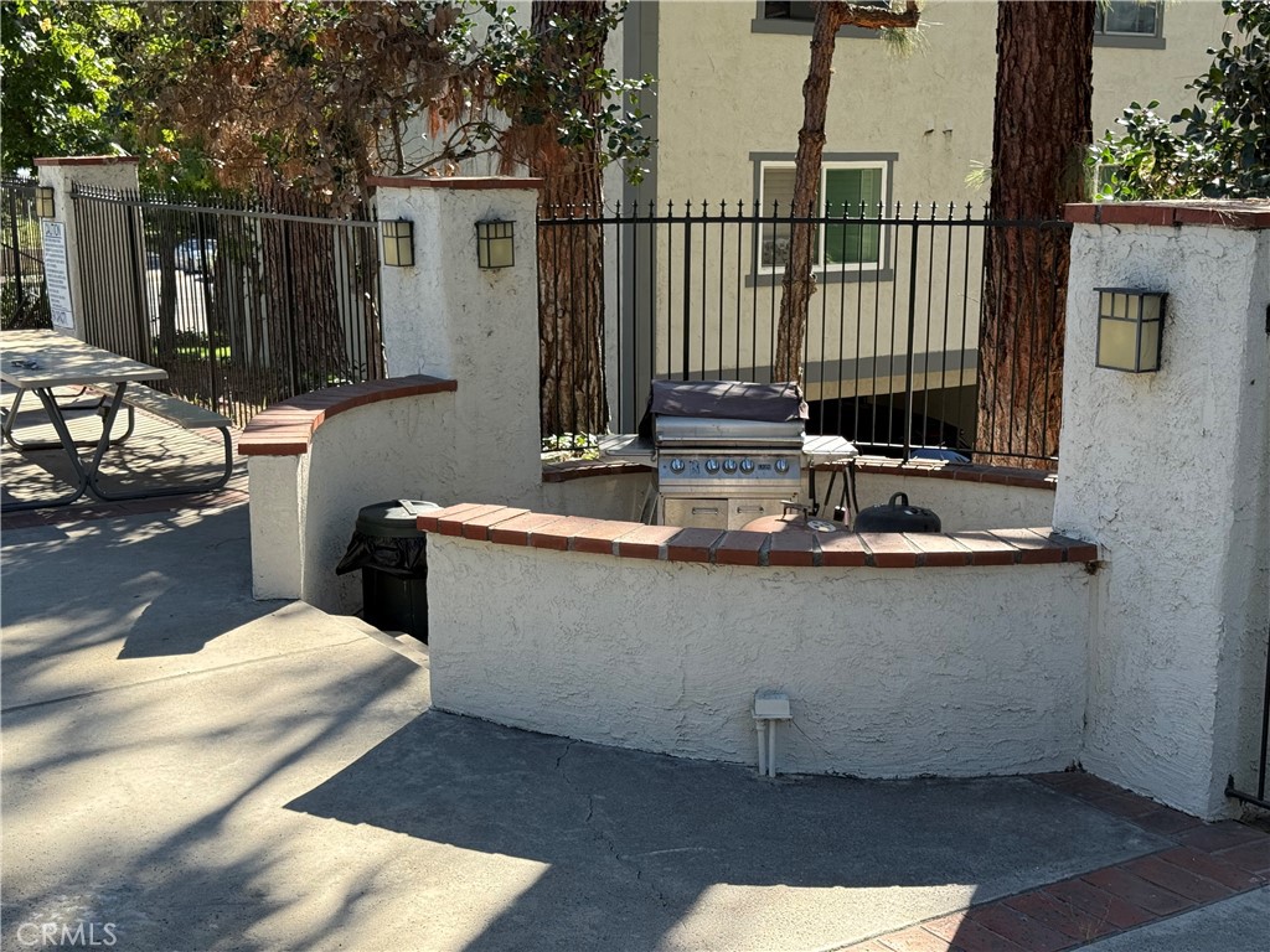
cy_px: 476
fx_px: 1761
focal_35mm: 48
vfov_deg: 30.3
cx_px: 635
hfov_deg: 39.7
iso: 100
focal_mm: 6.76
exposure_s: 1/1429
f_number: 1.78
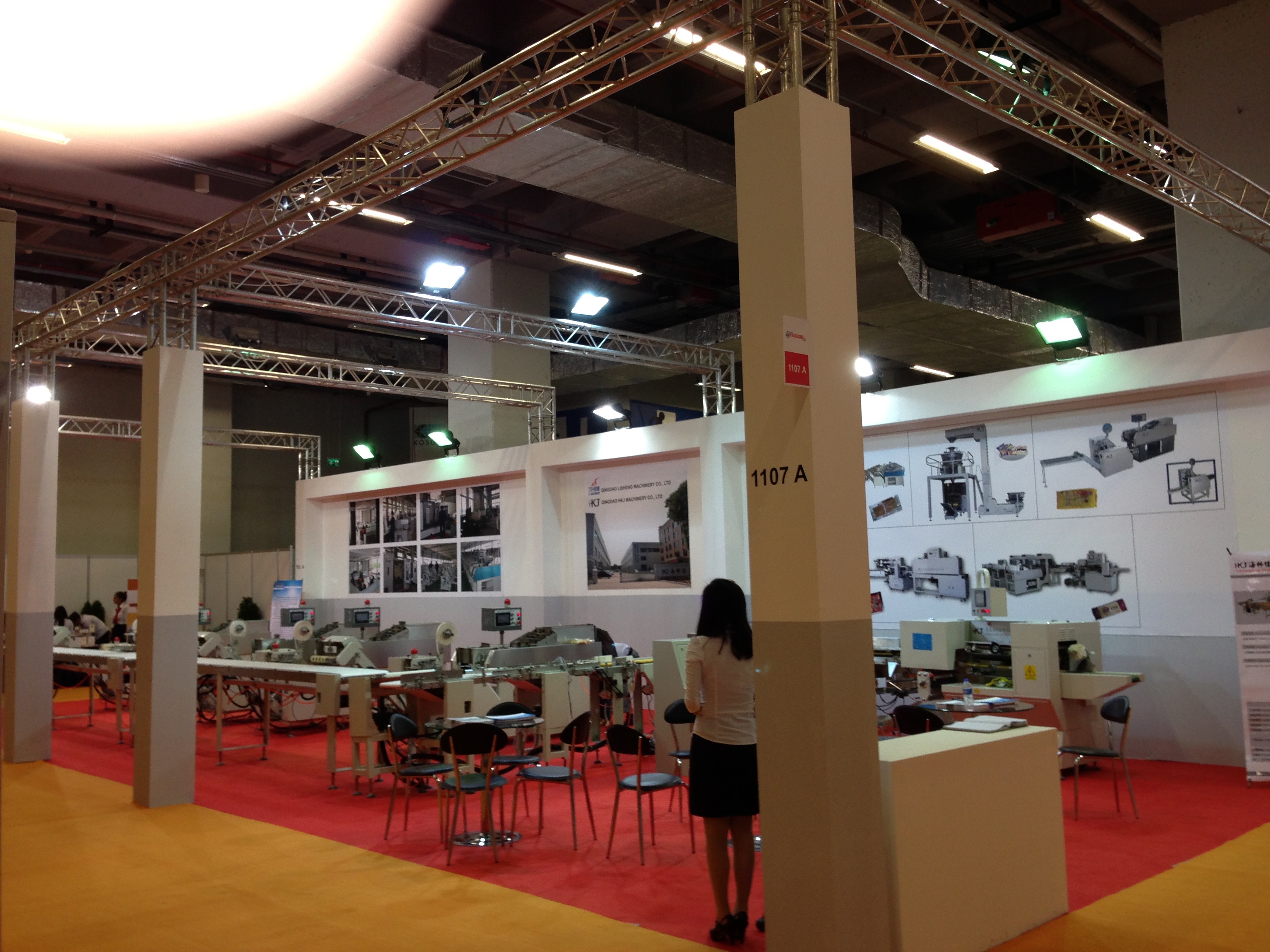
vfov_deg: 42.9
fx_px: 1211
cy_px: 476
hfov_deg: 55.4
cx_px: 635
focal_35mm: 33
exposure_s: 1/60
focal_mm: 4.13
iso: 64
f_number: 2.4
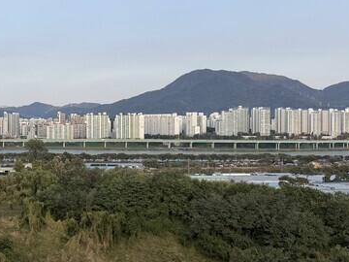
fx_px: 645
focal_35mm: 64
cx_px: -26
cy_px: 115
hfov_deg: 27.9
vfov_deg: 22.9
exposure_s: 1/2611
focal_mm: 6.76
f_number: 1.78
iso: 80
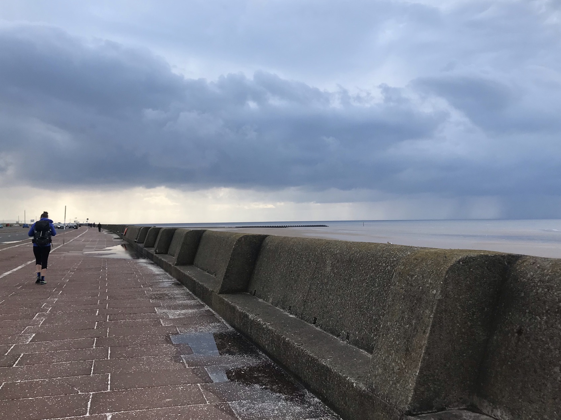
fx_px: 551
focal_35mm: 34
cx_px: 307
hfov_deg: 53.9
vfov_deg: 41.8
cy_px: 192
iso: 20
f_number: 1.8
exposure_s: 1/1168
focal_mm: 3.99
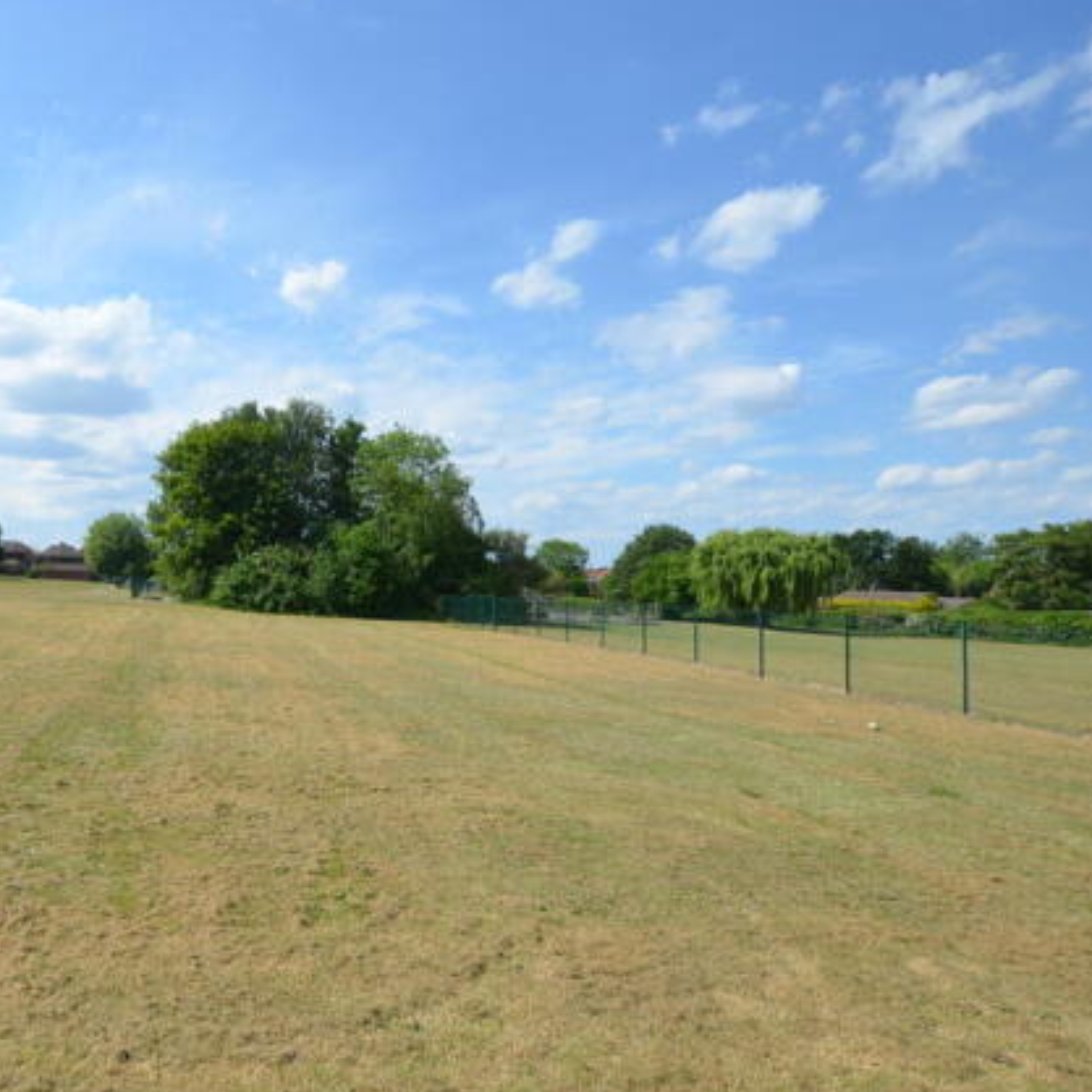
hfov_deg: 69.1
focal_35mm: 20
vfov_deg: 74.8
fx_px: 714
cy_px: 537
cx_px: 251
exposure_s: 1/250
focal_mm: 10
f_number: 8
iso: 110
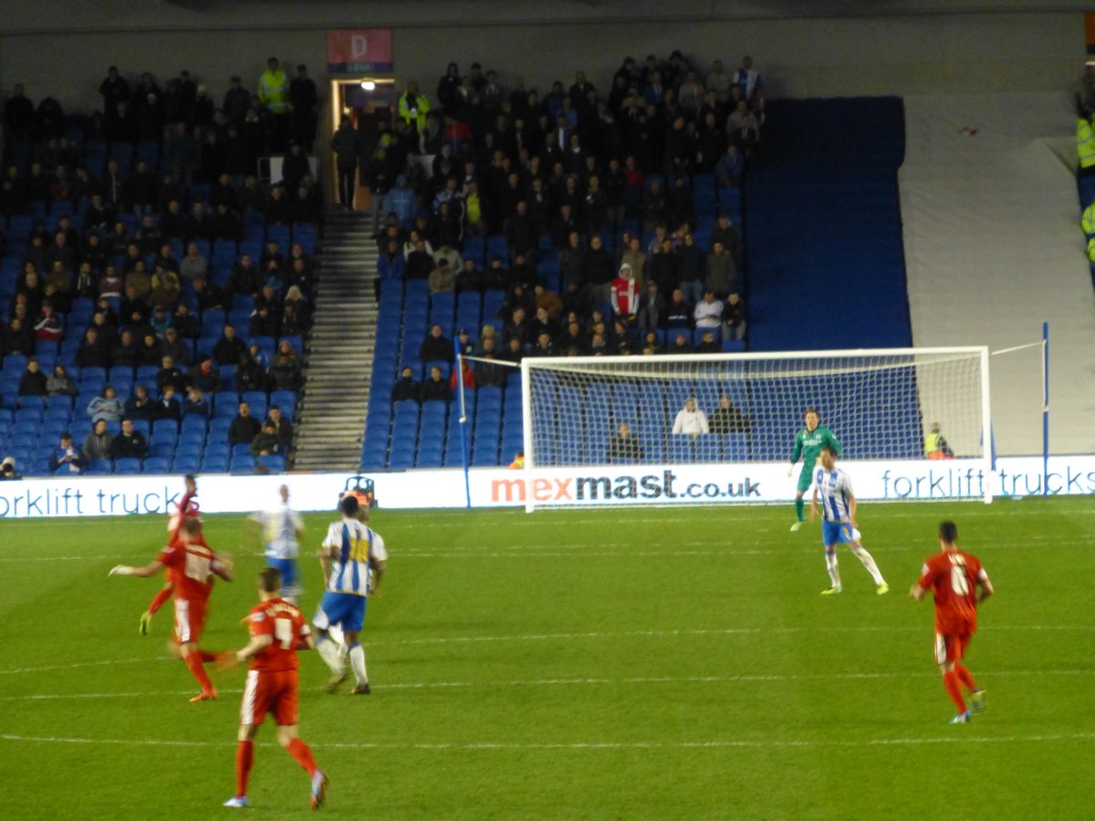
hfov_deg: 8.0
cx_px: 548
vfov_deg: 6.0
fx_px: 7877
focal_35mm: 249
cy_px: 410
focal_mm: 44.4
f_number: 5.7
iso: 800
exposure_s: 1/30
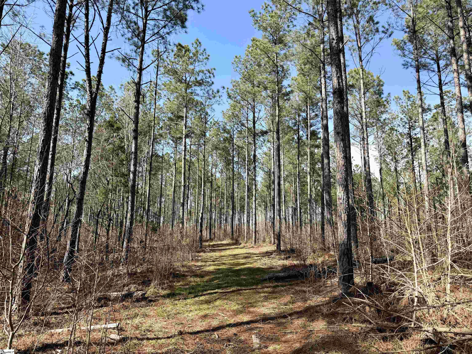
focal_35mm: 24
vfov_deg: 56.8
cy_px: 177
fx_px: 327
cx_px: 236
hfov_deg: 71.6
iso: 80
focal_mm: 6.76
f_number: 1.78
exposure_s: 1/1464
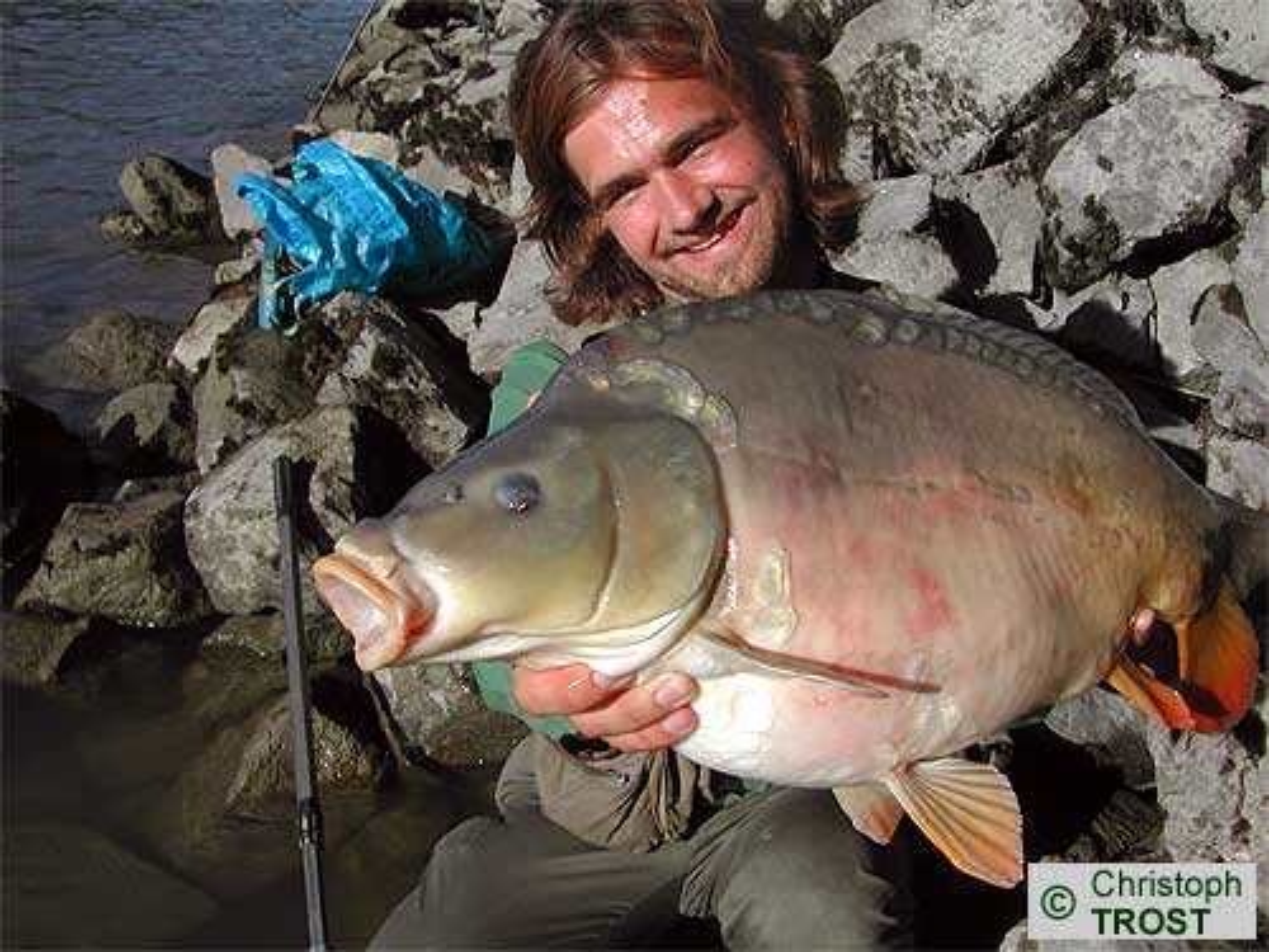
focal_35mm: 38
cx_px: 634
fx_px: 1393
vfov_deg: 37.7
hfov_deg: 49.0
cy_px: 476
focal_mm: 8
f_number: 7.6
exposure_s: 1/324
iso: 100
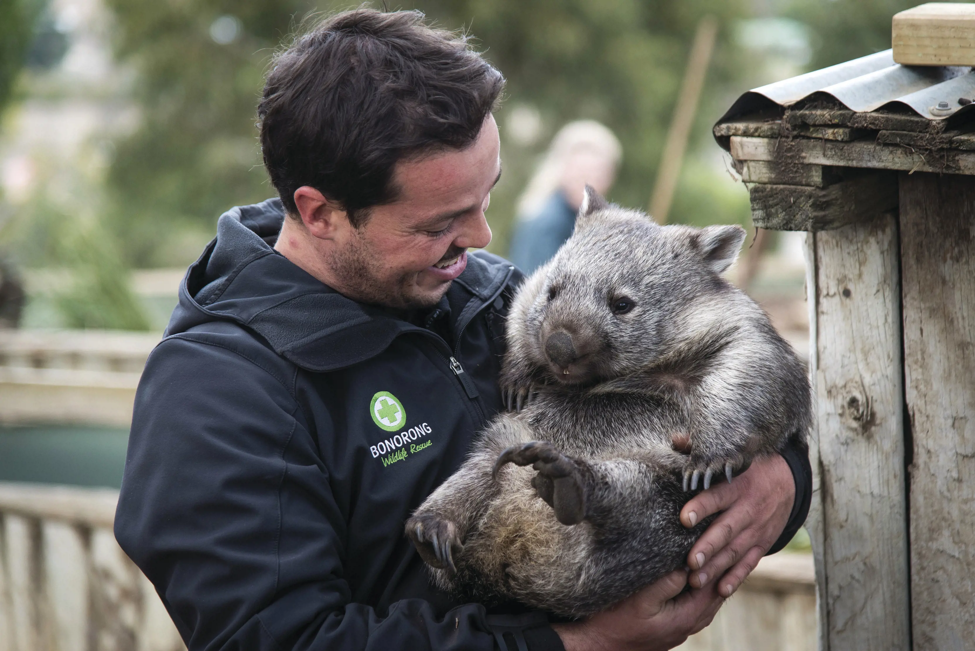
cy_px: 326
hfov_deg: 17.1
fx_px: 3251
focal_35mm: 120
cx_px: 488
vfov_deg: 11.4
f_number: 4
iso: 400
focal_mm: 120
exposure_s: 1/160
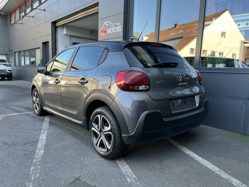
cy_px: 94
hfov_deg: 67.3
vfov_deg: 53.1
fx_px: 187
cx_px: 124
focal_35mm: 26
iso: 32
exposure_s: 1/122
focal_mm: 5.1
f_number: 1.6
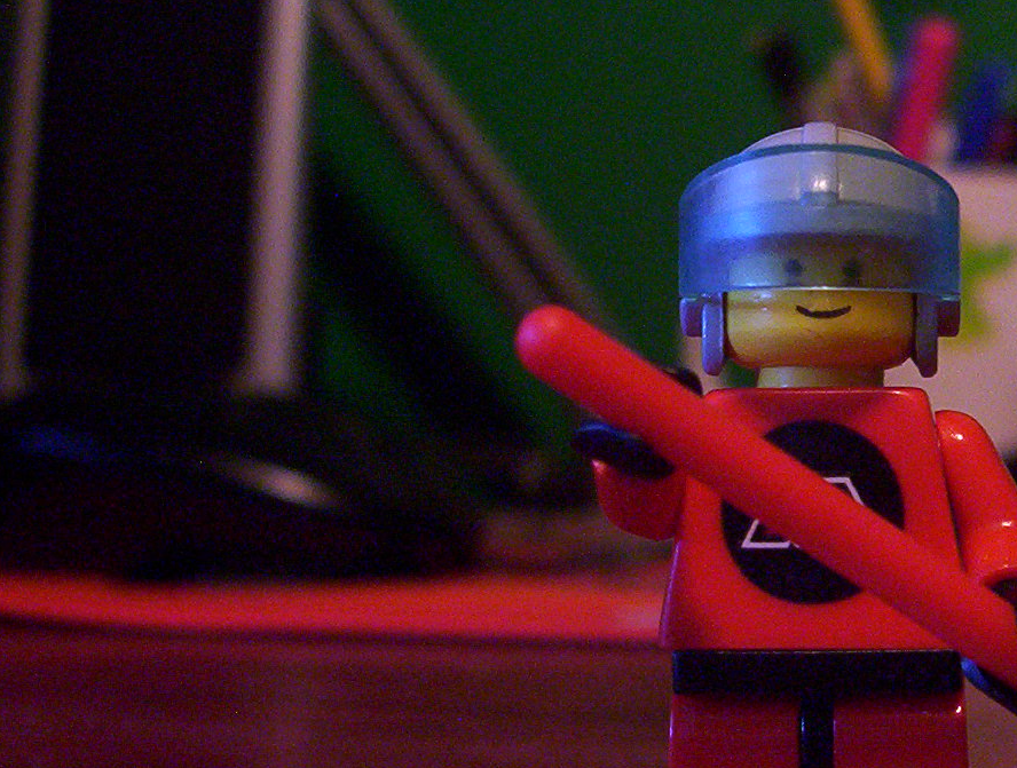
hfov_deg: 24.0
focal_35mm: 79
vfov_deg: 18.8
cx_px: 892
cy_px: 387
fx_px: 2327
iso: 200
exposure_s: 1/8
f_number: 2.73
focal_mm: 5.77
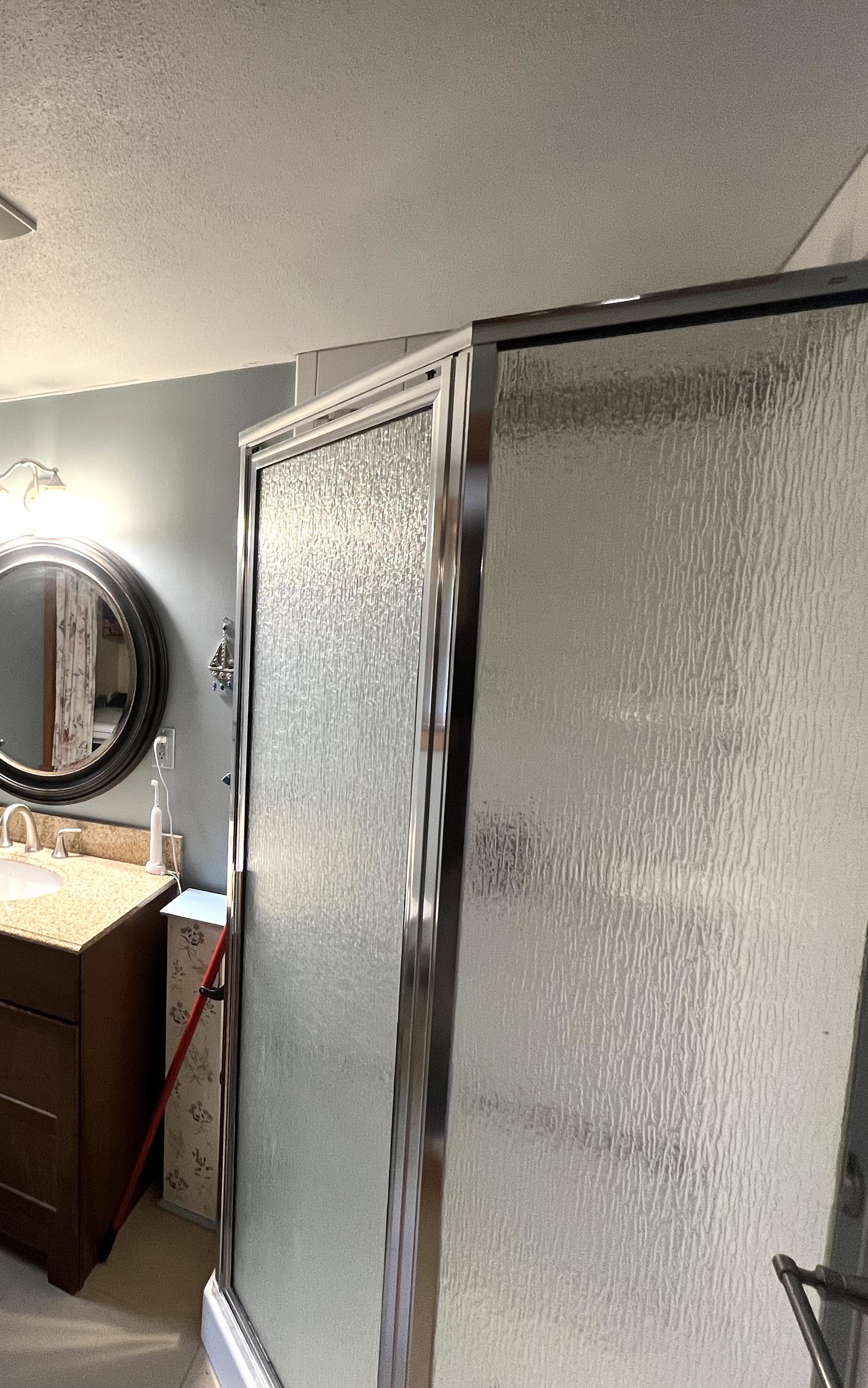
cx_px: 117
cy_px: 688
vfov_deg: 88.0
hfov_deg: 55.5
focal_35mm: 19
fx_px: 719
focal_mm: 1.57
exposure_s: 1/60
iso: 200
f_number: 1.8
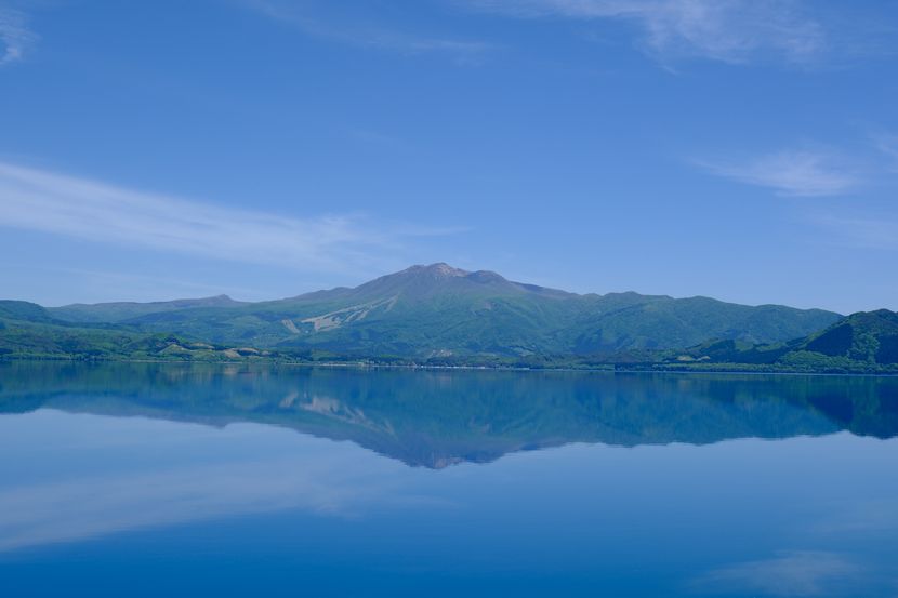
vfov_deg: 29.9
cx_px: 449
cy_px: 299
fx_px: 1122
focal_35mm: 45
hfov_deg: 43.6
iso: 125
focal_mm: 30.2
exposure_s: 1/500
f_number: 5.6
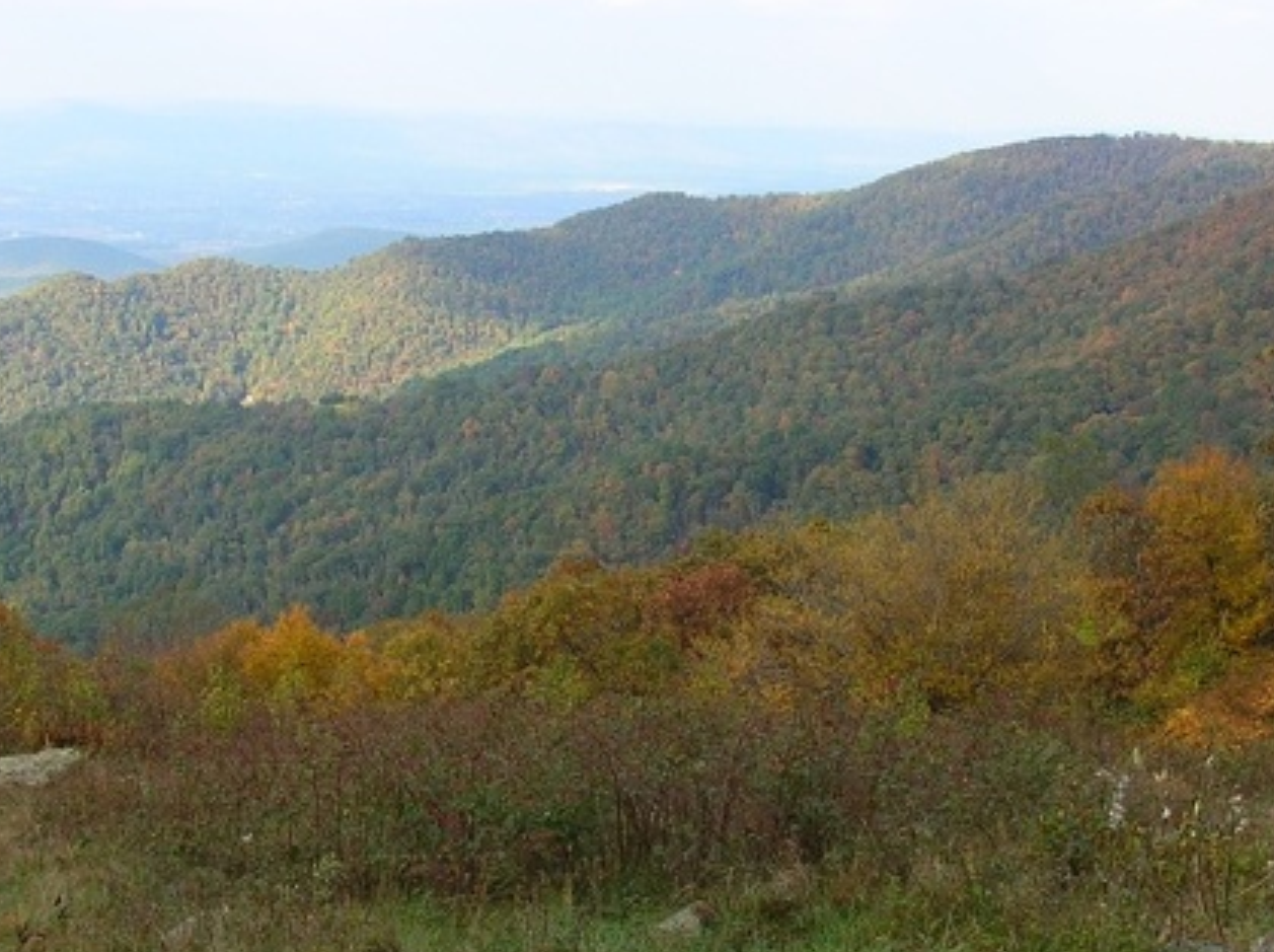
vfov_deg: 21.6
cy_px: 481
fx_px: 2499
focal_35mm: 68
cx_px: 718
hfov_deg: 28.6
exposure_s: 1/164
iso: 50
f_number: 3.7
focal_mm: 6
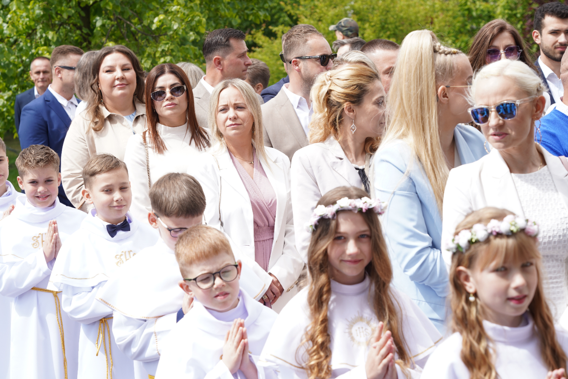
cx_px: 284
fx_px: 1389
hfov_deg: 23.1
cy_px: 190
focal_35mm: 88
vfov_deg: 15.5
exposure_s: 1/160
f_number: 7.1
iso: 160
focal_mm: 88
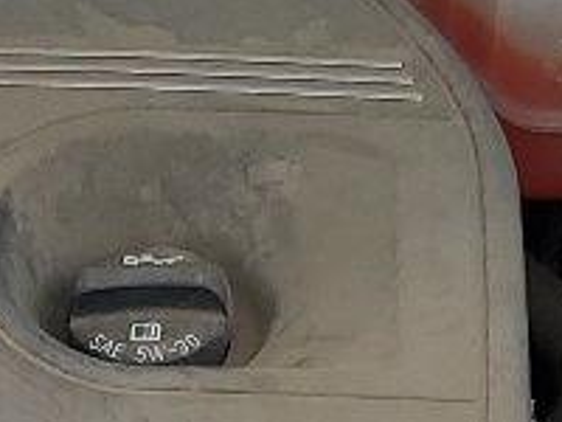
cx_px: 81
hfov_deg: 9.5
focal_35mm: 208
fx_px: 3377
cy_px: 1049
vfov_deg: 6.7
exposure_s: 1/2500
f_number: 1.5
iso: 50
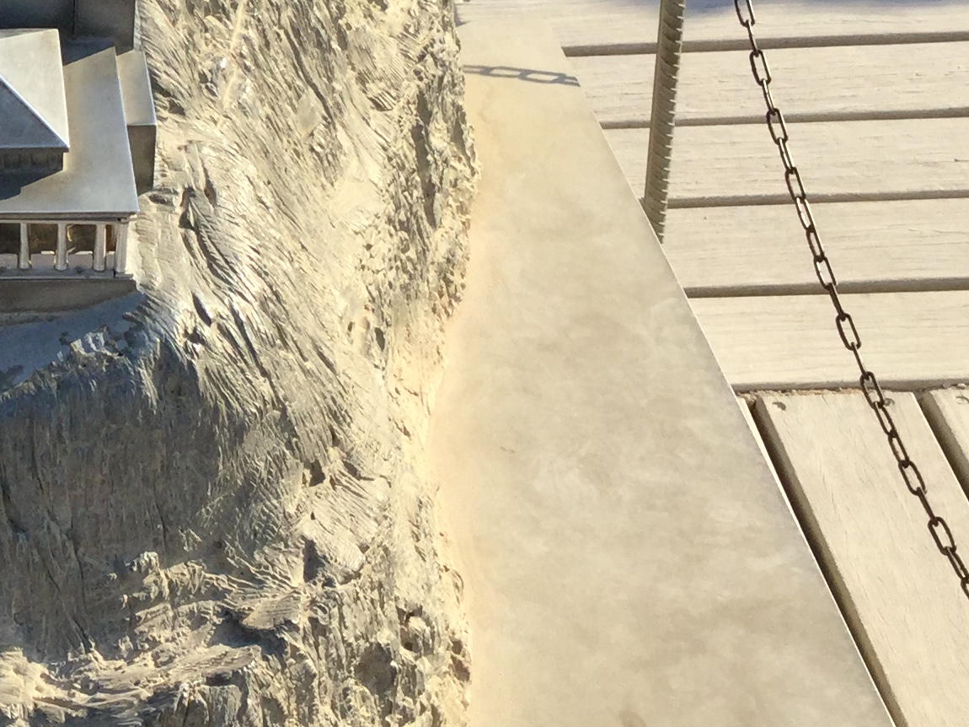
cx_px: -115
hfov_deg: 21.1
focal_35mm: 88
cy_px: 128
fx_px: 2463
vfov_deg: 16.6
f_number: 2.4
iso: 25
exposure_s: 1/1006
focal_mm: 3.3
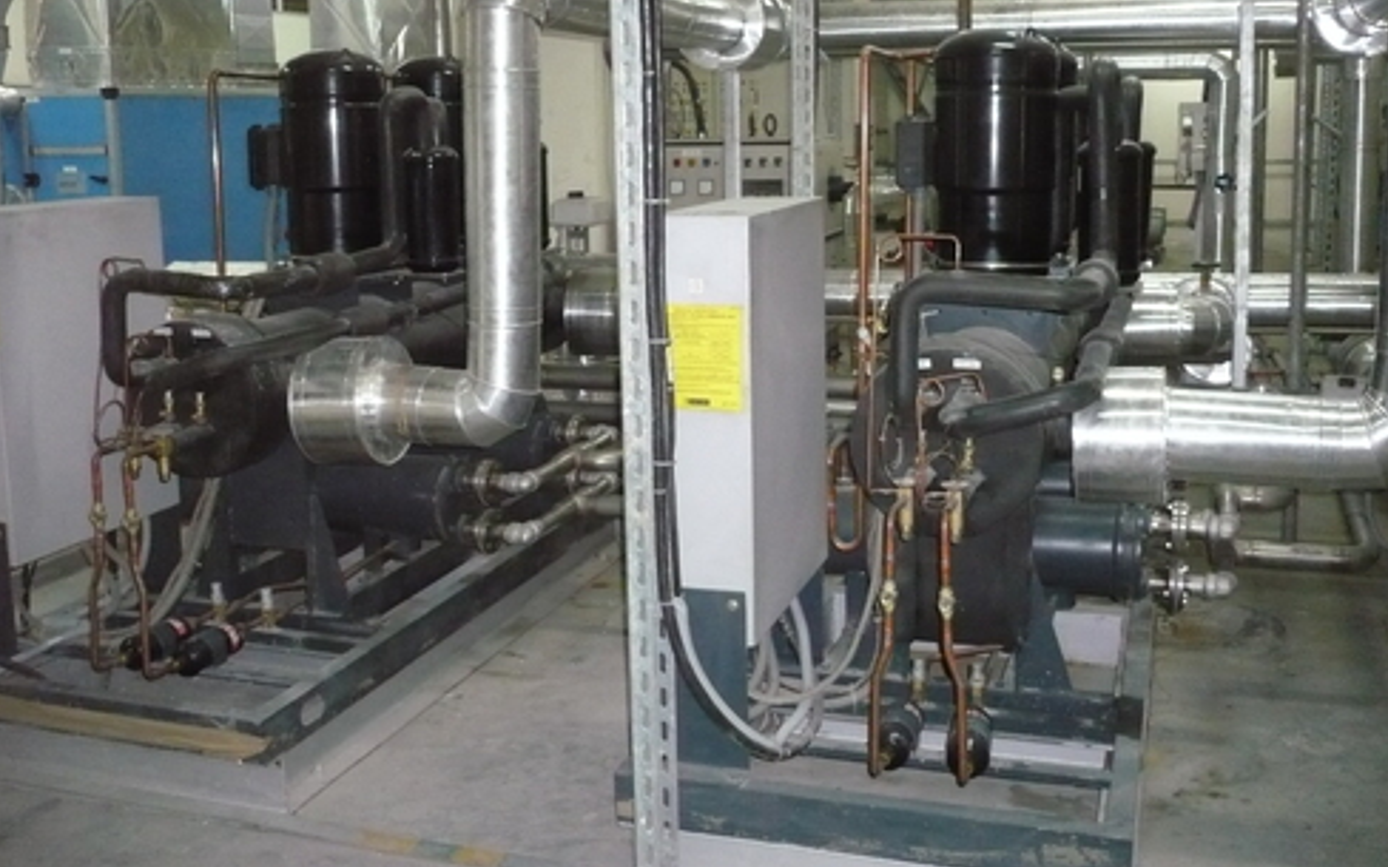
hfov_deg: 51.5
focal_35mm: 38
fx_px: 1437
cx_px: 683
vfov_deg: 33.5
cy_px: 354
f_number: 2.8
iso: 500
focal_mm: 5.8
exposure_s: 1/30
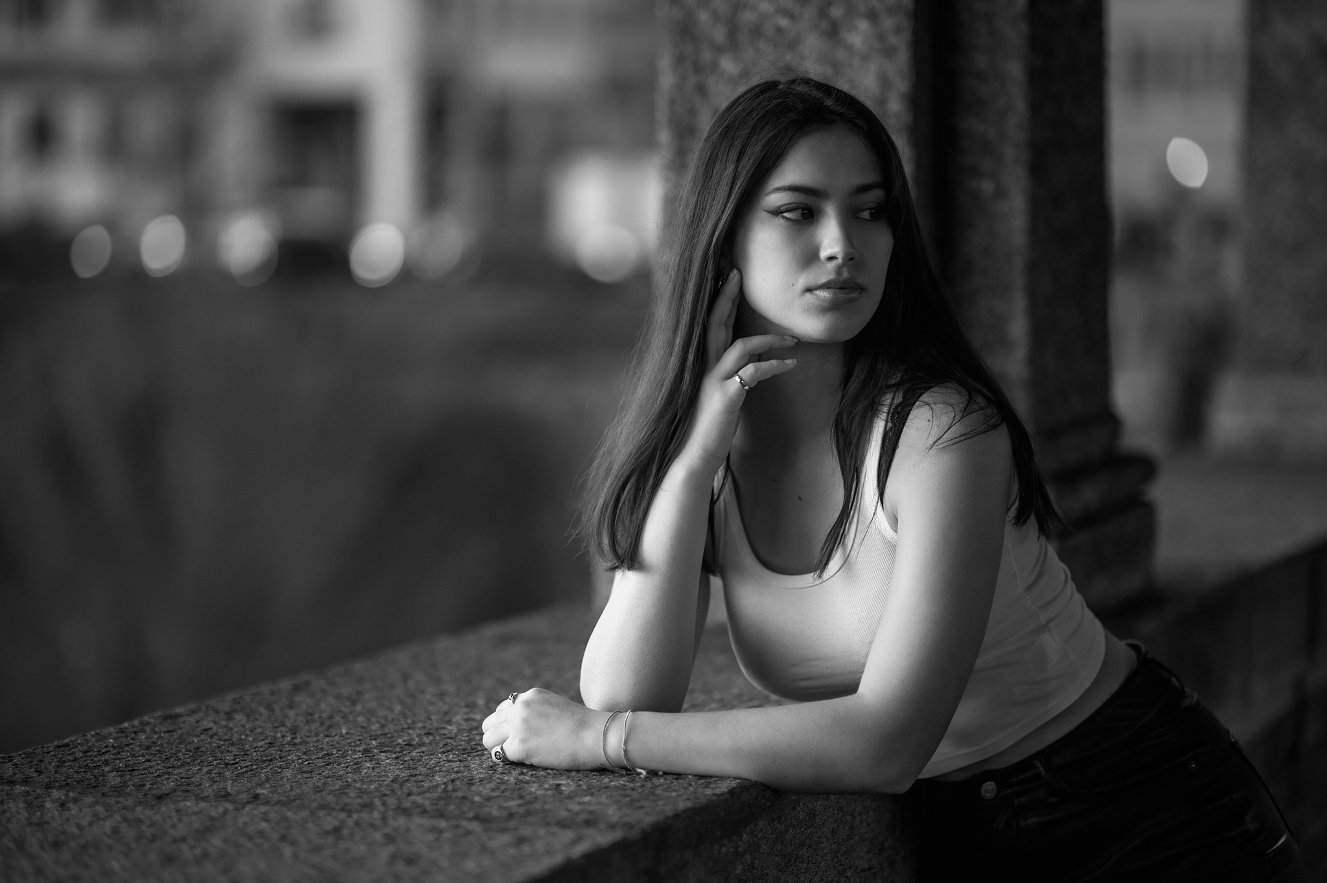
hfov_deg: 23.9
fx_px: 3131
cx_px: 664
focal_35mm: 85
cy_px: 442
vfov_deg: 16.1
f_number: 1.4
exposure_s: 1/125
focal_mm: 85
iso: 100
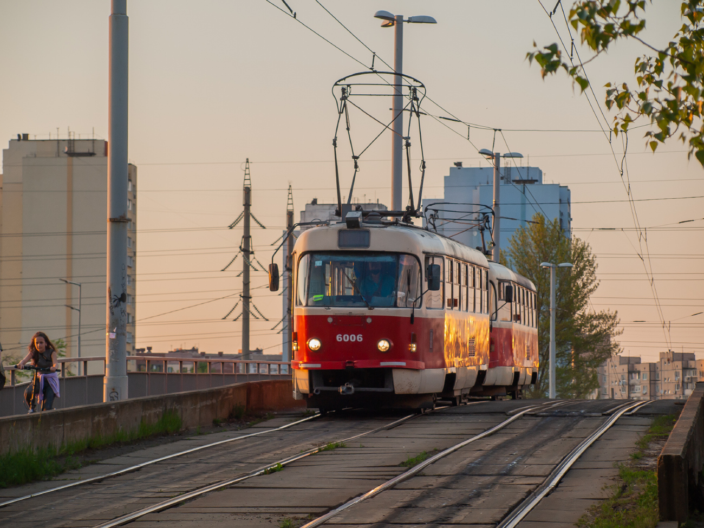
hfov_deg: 13.5
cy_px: 264
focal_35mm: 146
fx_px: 2969
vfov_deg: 10.2
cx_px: 352
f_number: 4.6
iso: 100
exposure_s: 1/160
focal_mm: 73
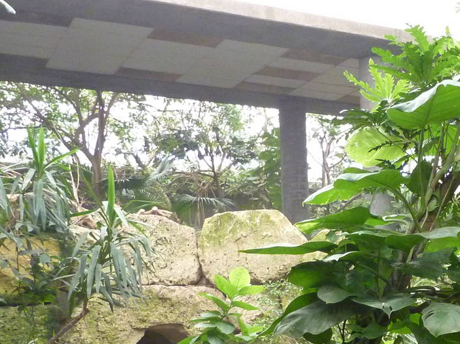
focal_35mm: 57
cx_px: 408
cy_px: 367
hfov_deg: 32.3
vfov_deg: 24.2
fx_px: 757
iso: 400
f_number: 3.3
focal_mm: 4.1
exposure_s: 1/60
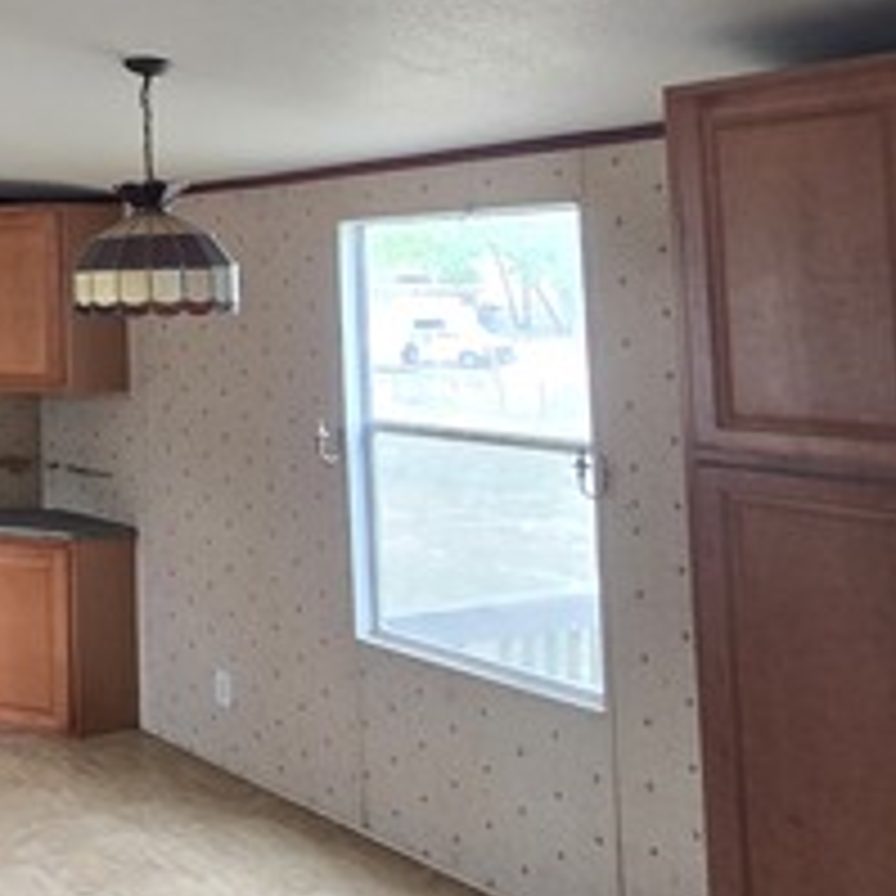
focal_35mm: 37
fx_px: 1084
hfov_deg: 33.4
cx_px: -257
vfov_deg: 43.4
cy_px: 216
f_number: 2.2
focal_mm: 2.2
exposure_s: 1/60
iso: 100
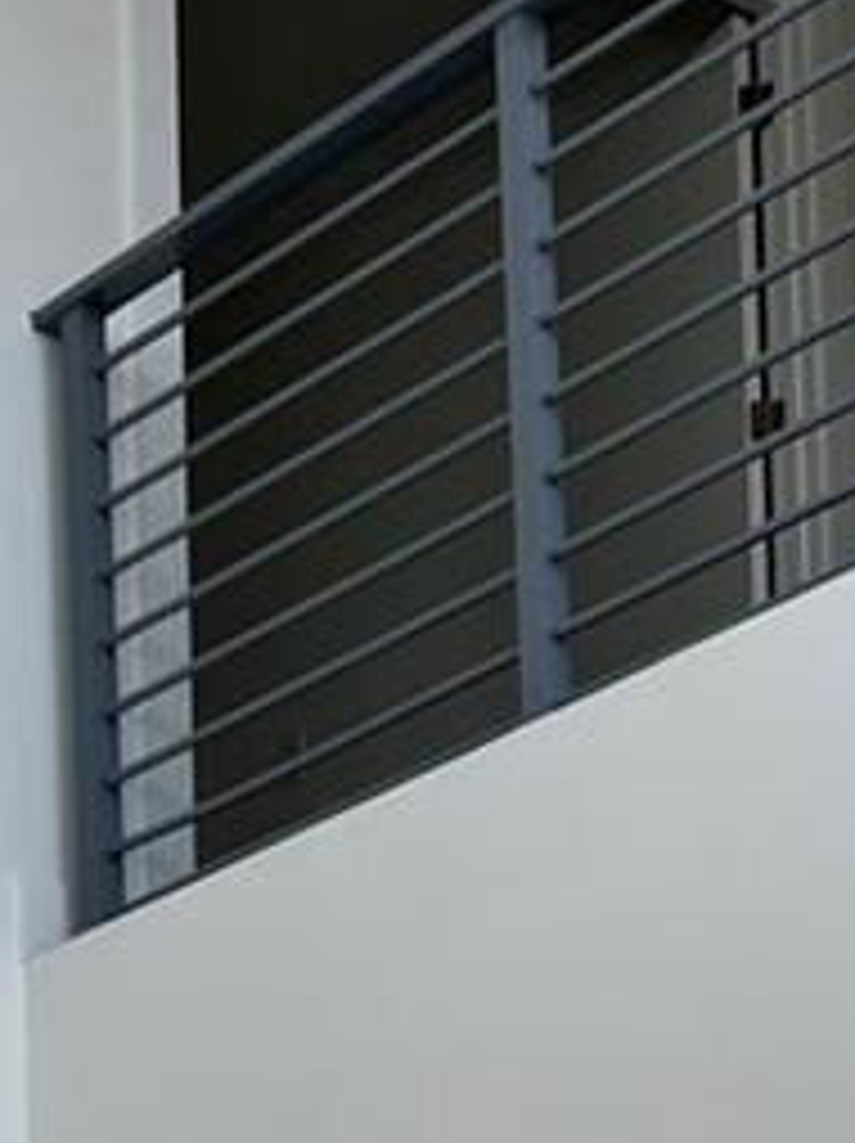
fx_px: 4058
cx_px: 567
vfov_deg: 14.4
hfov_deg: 12.0
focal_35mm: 123
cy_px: 1966
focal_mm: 5.7
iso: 64
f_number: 1.5
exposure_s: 1/120
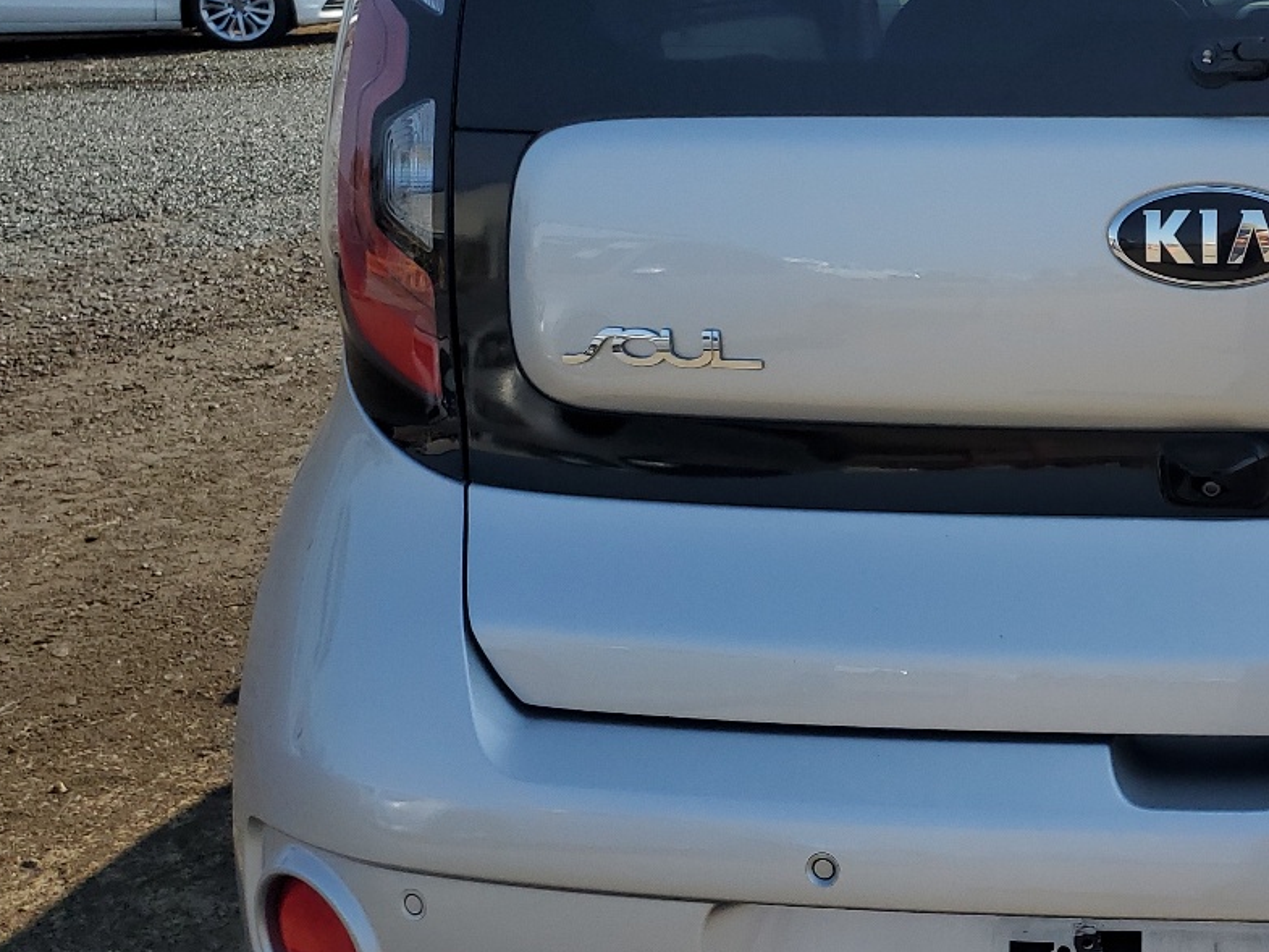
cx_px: 1217
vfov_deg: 27.5
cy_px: 373
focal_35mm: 53
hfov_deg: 33.6
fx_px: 1943
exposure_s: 1/3333
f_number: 1.5
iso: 50
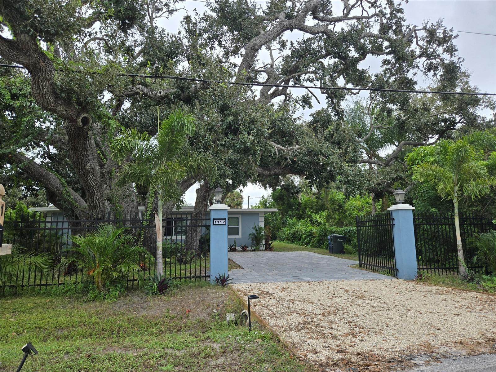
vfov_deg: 58.9
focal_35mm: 23
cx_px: 248
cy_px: 186
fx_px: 330
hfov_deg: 73.9
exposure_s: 1/1597
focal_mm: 5.4
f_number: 1.8
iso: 80
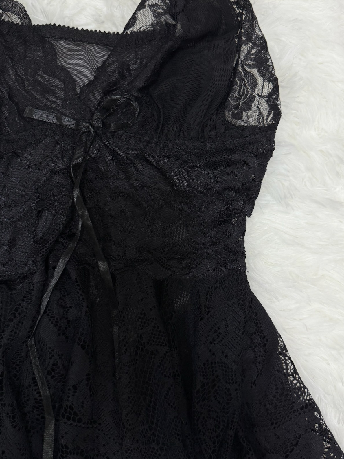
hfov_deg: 45.4
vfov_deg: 58.3
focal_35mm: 31
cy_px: 212
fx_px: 411
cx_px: 171
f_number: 1.78
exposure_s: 1/50
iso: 160
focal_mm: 6.76
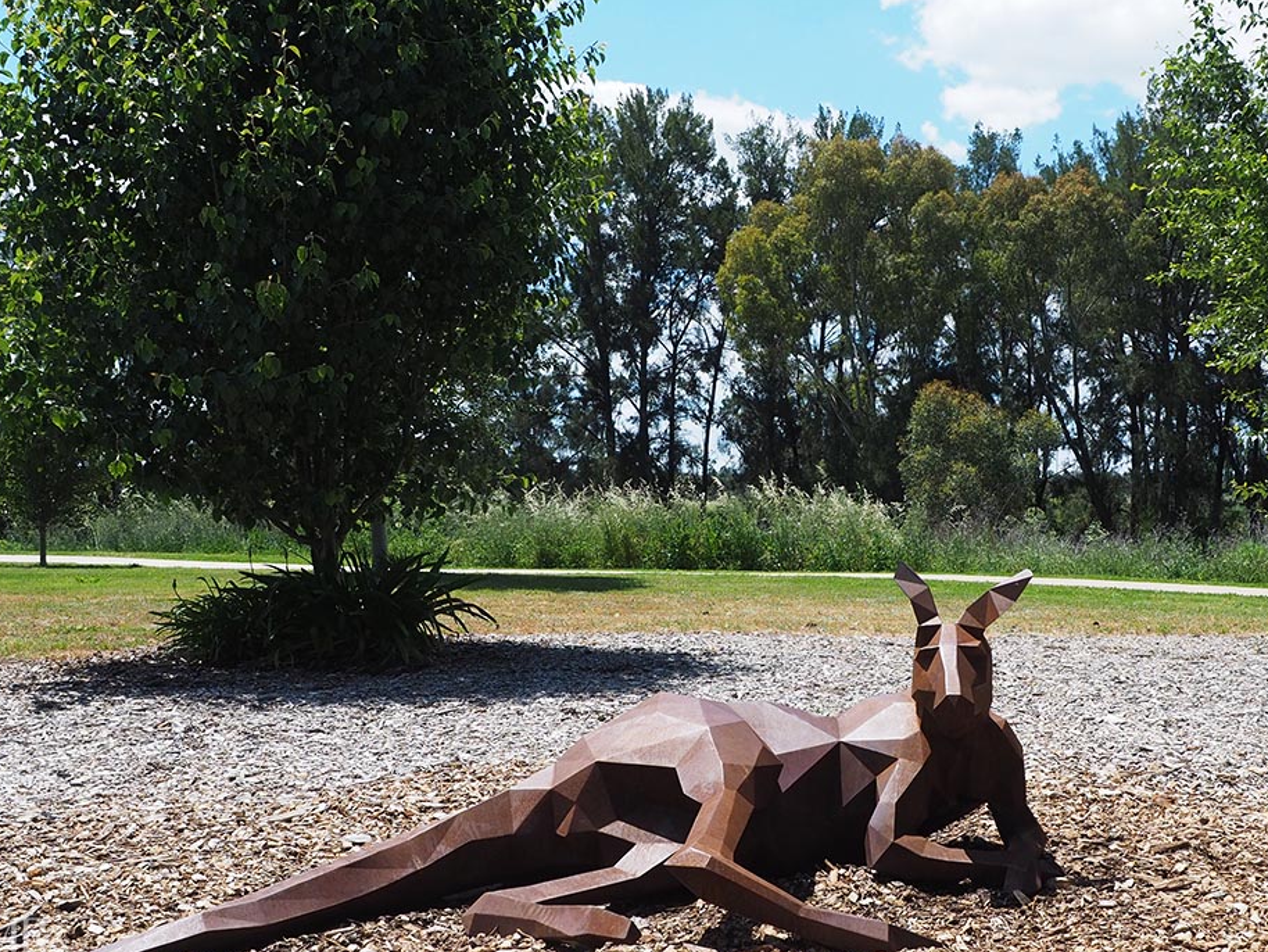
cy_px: 515
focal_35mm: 35
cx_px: 673
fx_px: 1282
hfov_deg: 52.6
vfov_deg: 40.7
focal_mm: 16
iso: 800
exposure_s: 1/2500
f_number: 5.6
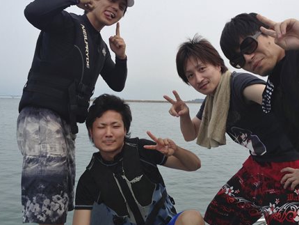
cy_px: 78
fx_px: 398
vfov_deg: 31.3
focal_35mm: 46
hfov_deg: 41.2
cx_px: 159
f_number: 2.4
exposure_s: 1/951
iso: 50
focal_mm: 4.13
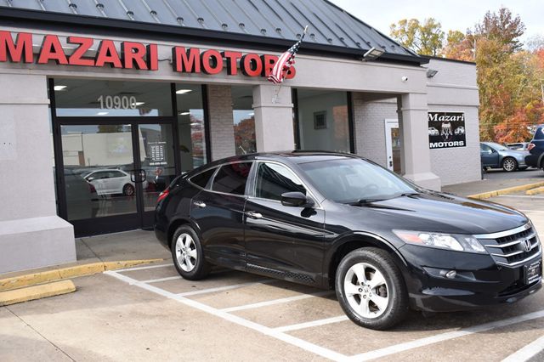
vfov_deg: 36.8
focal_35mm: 36
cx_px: 272
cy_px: 181
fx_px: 544
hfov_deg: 53.2
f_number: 7.1
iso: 200
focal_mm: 24
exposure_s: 1/250
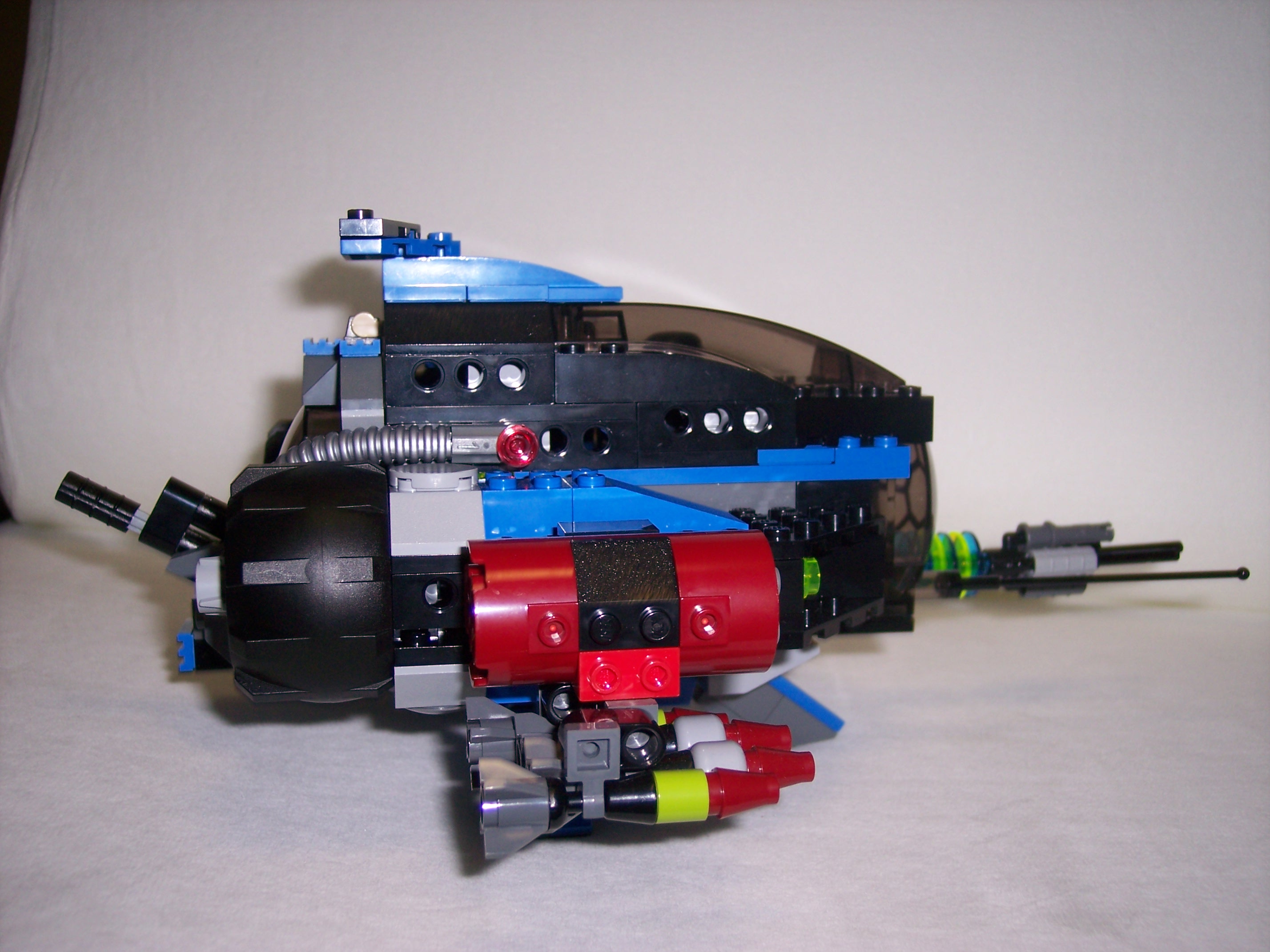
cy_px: 476
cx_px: 635
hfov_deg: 47.9
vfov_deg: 36.8
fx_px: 1431
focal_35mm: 39
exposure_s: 1/60
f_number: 2.8
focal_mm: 8
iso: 100
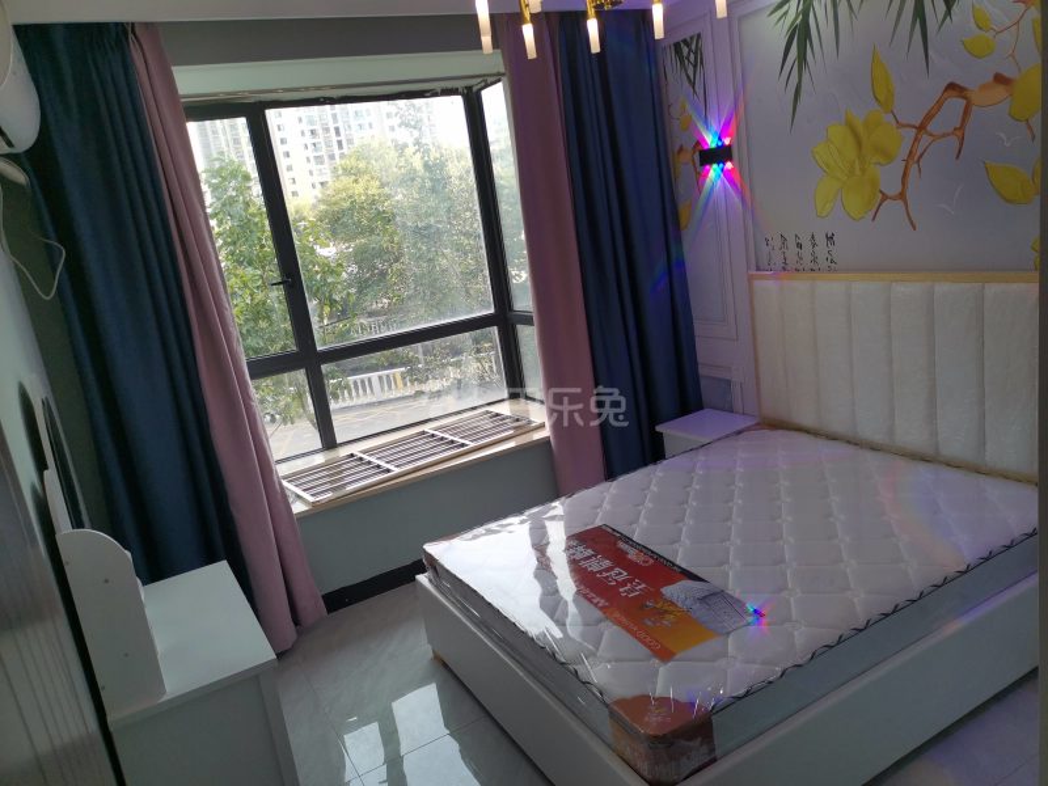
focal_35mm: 26
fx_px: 787
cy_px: 393
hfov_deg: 67.3
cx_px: 524
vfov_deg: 53.1
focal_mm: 5.5
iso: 50
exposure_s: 1/100
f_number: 1.8
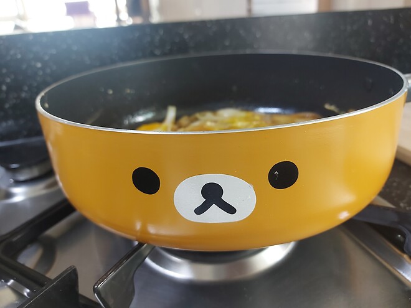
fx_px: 285
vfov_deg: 56.8
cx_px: 206
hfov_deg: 71.6
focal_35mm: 24
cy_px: 154
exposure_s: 1/50
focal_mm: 5.23
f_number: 1.8
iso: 200
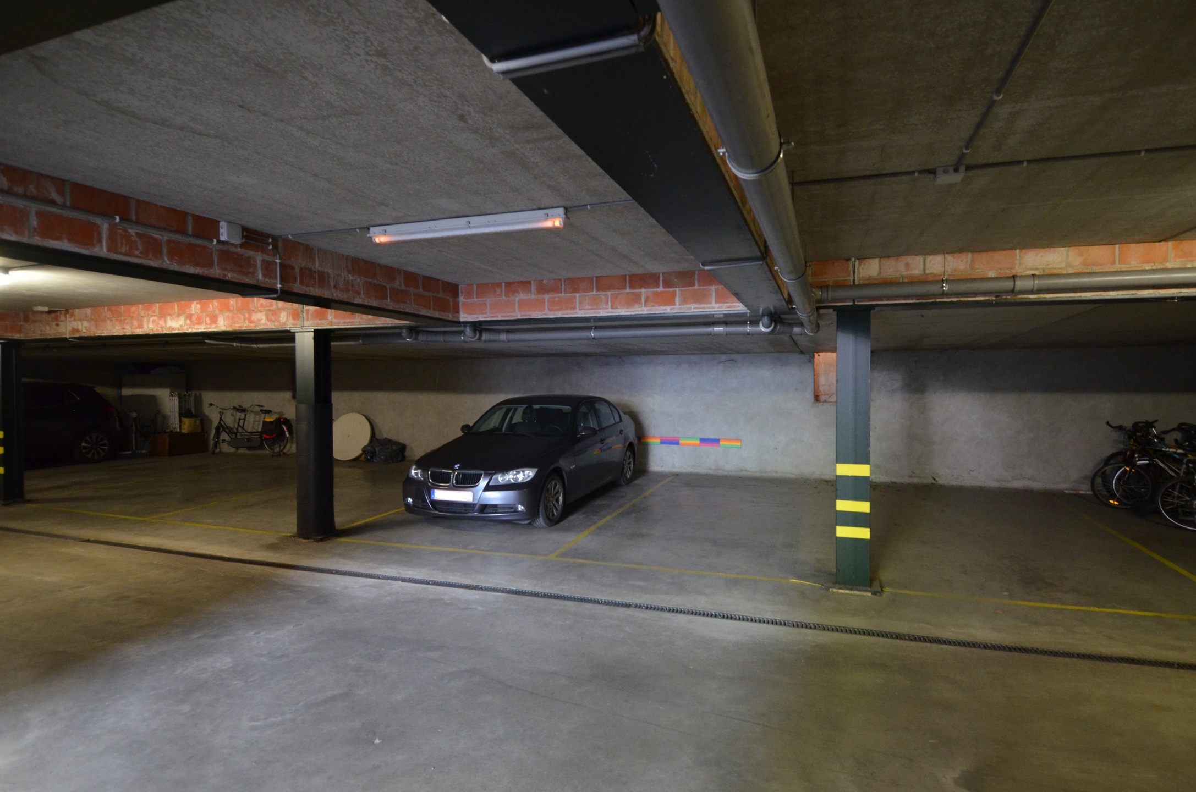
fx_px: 597
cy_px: 396
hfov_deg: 90.1
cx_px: 598
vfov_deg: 67.1
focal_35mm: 18
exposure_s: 1/13
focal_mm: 12
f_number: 4
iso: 1600
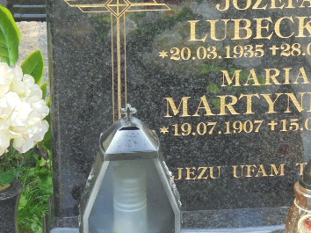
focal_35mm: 170
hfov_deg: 11.6
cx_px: 203
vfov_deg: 8.7
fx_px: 1526
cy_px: 120
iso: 100
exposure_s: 1/60
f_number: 4.7
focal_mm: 16.9
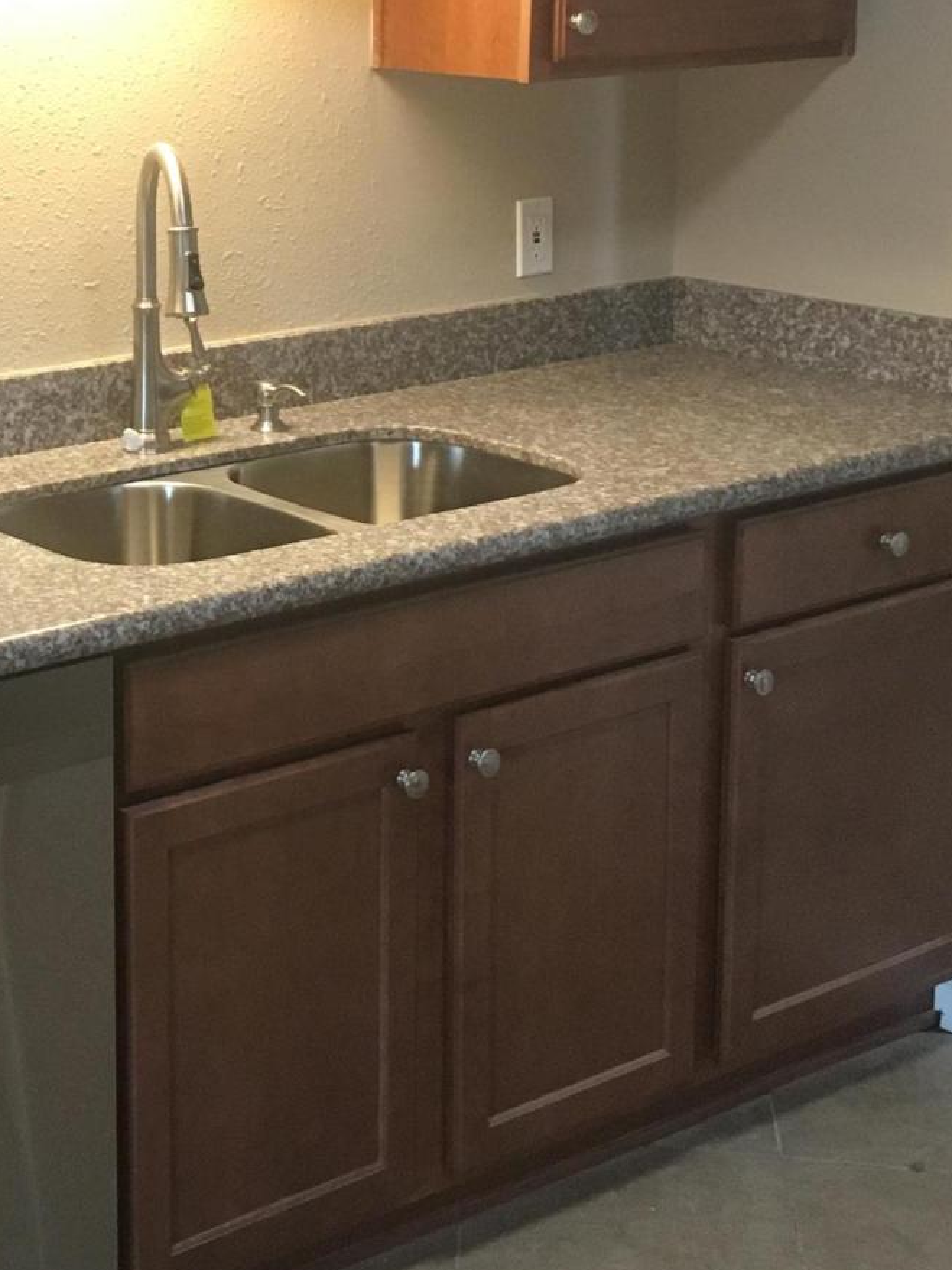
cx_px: 58
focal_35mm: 66
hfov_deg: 21.6
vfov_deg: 29.0
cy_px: 332
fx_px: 2421
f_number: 2.2
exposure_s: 1/30
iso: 125
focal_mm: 4.15
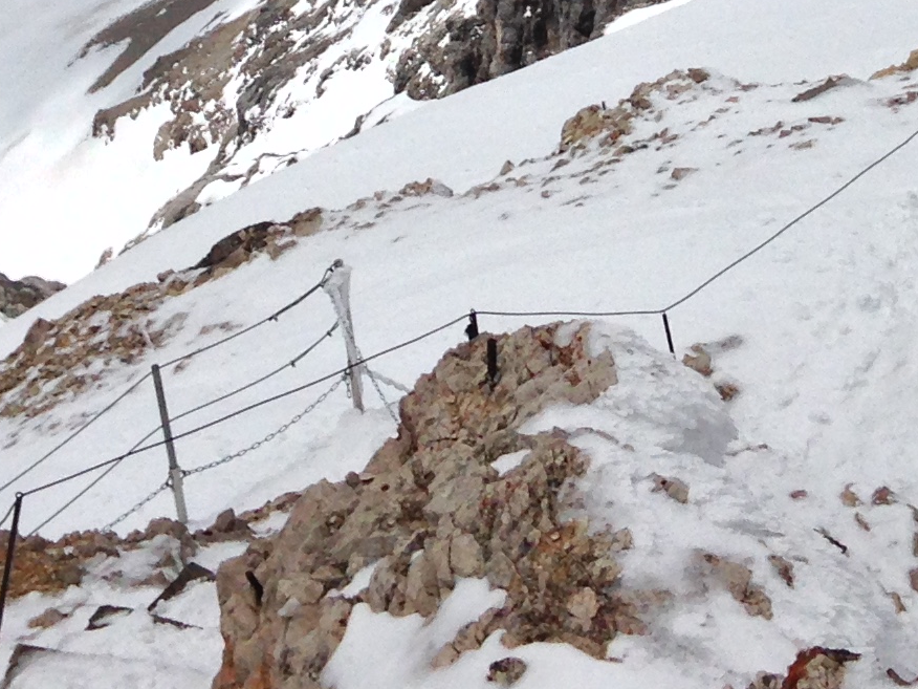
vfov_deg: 11.3
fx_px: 3262
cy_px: -493
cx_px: 672
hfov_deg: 16.0
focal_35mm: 123
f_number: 2.4
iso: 50
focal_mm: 4.12
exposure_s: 1/13699
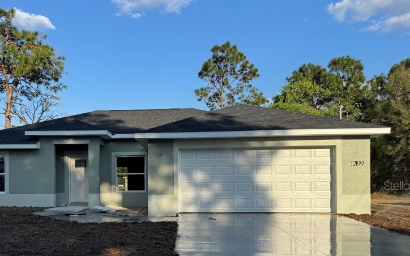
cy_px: 185
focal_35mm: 36
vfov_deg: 34.7
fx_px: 402
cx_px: 147
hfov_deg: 53.3
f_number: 1.78
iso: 80
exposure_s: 1/3247
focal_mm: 6.76
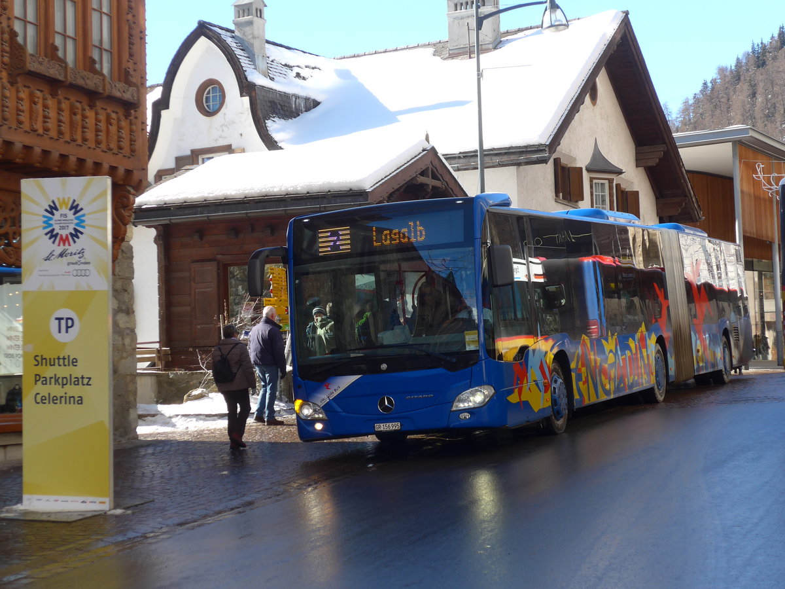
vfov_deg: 19.9
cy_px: 294
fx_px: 1678
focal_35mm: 74
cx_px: 392
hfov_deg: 26.3
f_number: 4.2
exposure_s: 1/250
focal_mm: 15
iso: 80
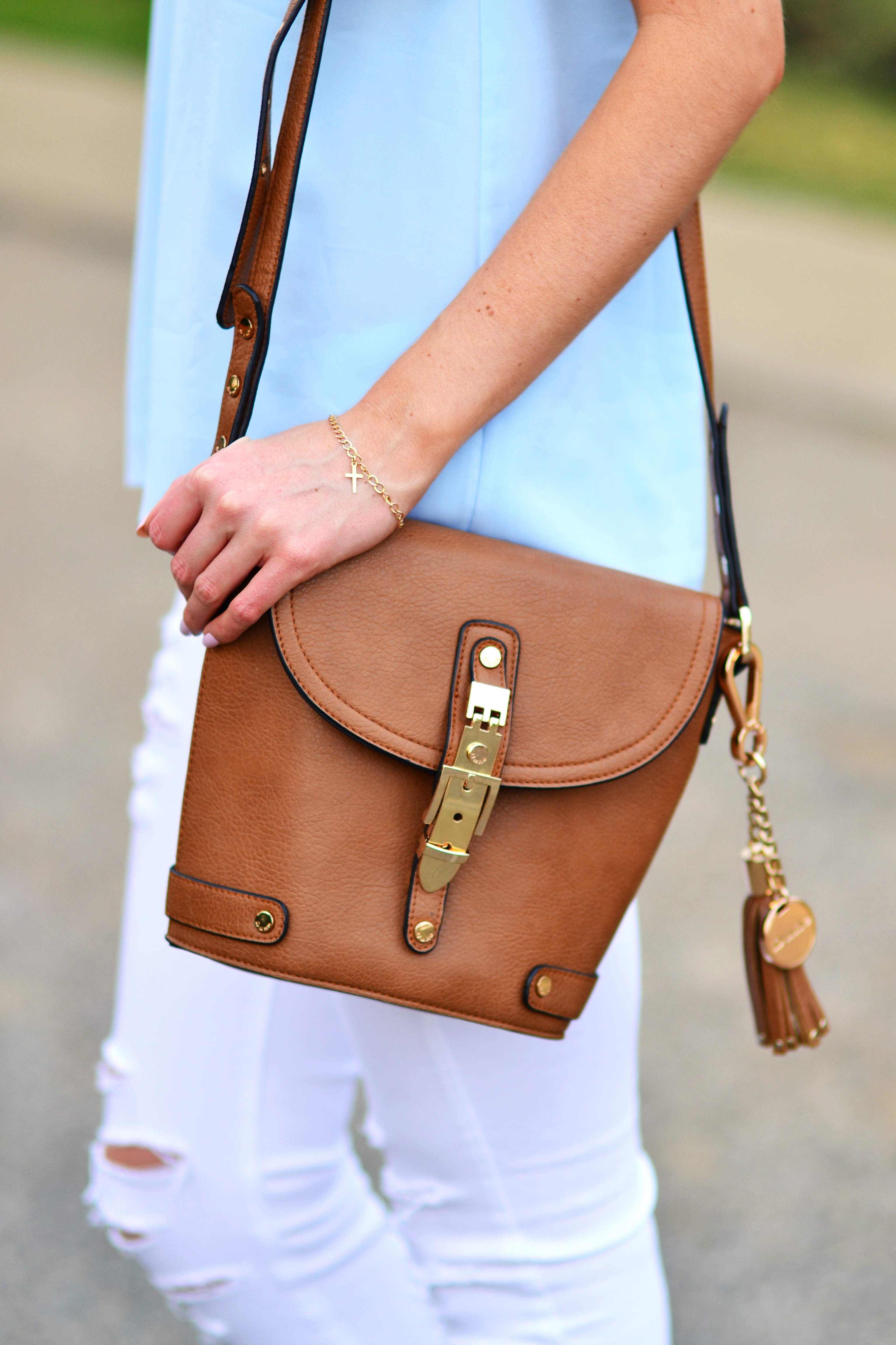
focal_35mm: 128
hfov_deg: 10.8
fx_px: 4760
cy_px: 672
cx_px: 448
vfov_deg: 16.1
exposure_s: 1/500
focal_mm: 85
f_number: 1.8
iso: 100
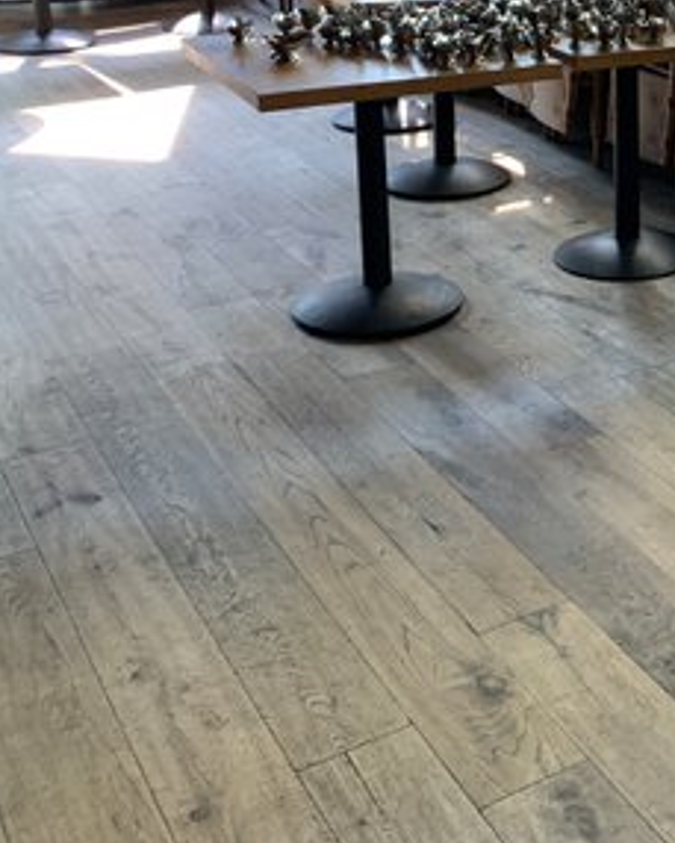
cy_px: 158
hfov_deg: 24.3
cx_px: 833
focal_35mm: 56
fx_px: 1398
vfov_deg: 32.6
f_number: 1.8
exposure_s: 1/121
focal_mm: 4.25
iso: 80
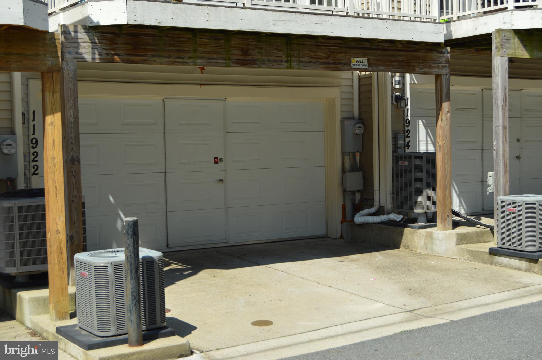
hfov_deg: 37.9
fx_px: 790
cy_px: 180
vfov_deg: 25.7
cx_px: 271
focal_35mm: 52
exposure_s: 1/320
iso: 100
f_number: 9
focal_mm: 35
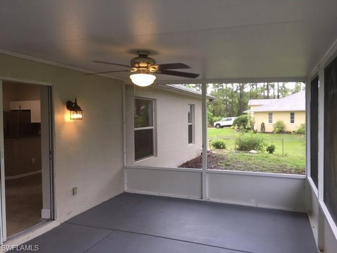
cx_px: 168
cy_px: 126
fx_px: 282
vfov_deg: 48.2
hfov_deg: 61.7
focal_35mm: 29
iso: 32
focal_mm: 4.15
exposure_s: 1/60
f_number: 2.2
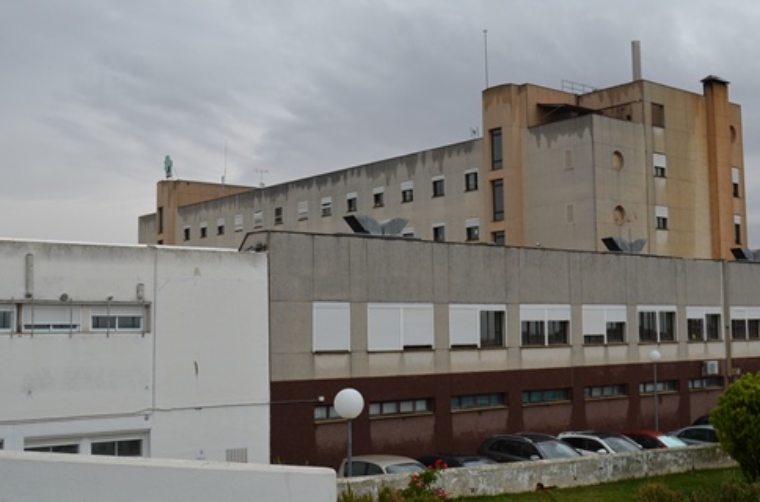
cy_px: 248
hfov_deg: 43.1
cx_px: 366
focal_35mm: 46
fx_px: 961
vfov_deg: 29.3
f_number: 7.1
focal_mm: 23
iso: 200
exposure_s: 1/200
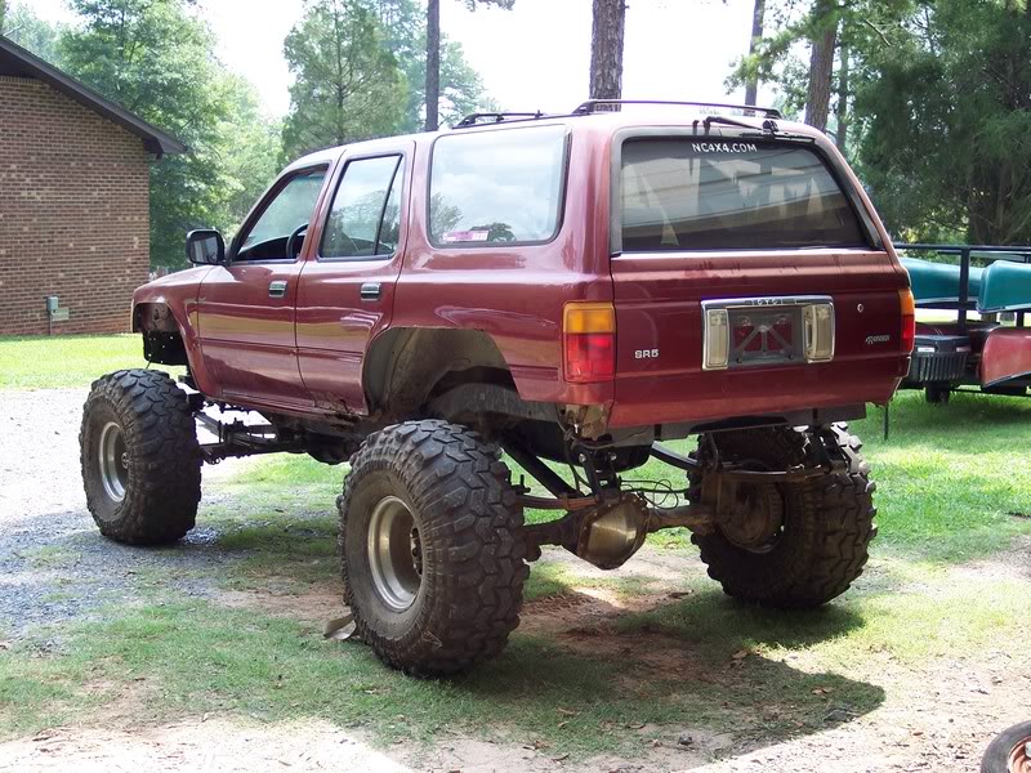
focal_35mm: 52
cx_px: 516
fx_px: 1549
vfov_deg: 28.0
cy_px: 386
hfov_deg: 36.8
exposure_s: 1/250
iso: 100
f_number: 4
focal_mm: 10.7
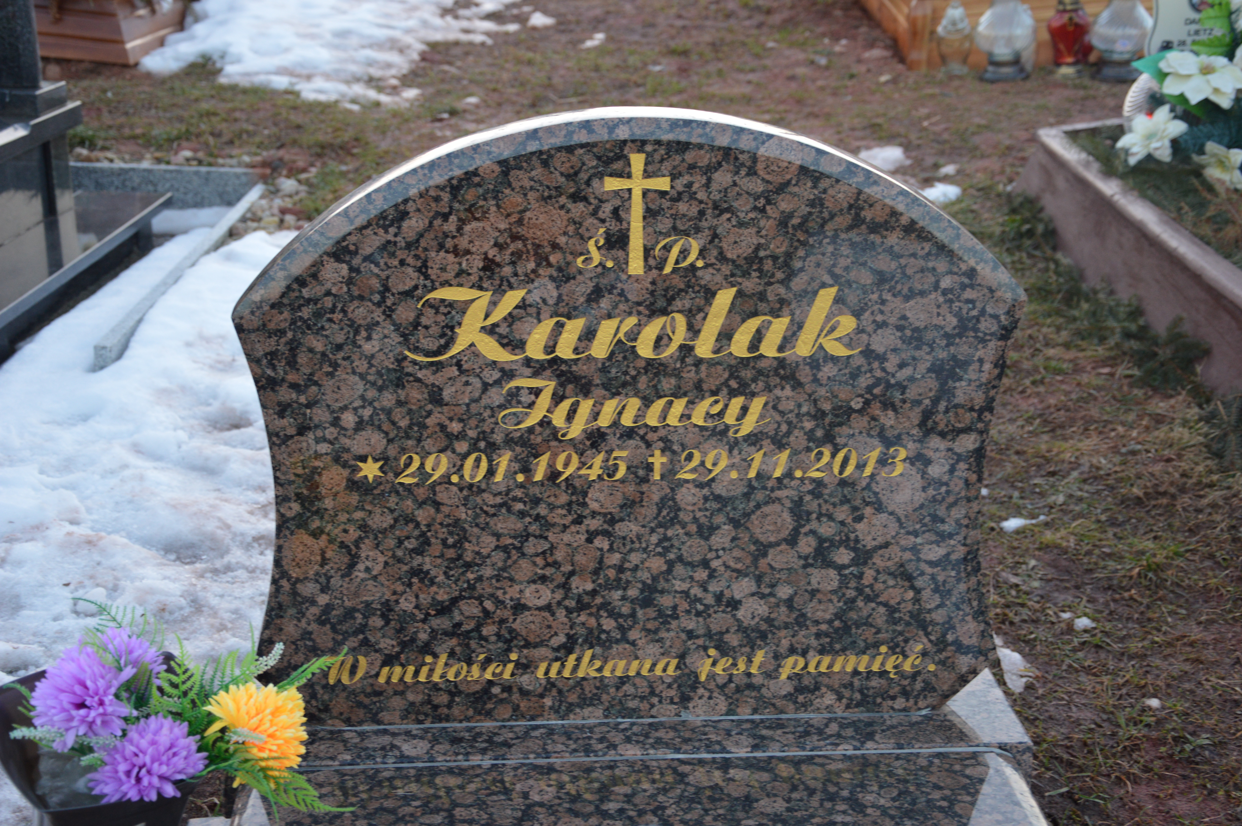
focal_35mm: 52
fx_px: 1810
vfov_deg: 25.7
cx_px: 621
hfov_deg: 37.9
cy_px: 413
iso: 400
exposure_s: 1/100
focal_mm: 35
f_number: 4.5
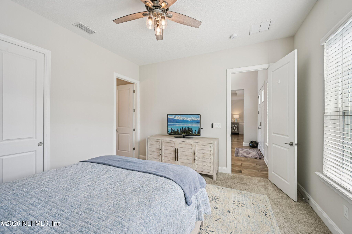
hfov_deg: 104.3
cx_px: 176
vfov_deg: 81.2
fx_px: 137
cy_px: 117
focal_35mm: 14
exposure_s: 1/15
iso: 125
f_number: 8
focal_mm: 14
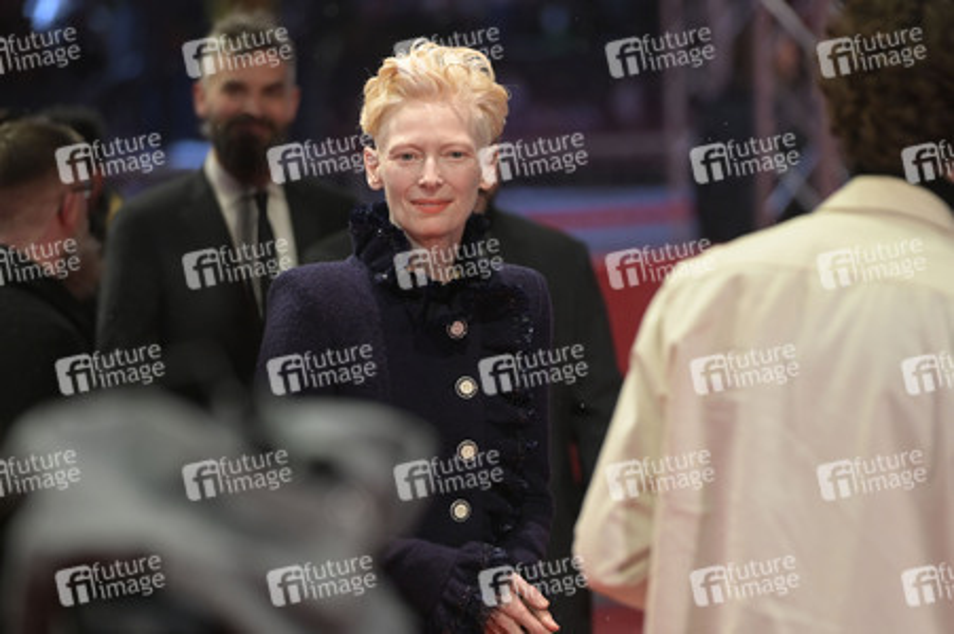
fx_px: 5296
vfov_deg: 6.9
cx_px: 477
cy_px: 317
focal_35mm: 200
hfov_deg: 10.3
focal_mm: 200
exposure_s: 1/500
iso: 2500
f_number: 4
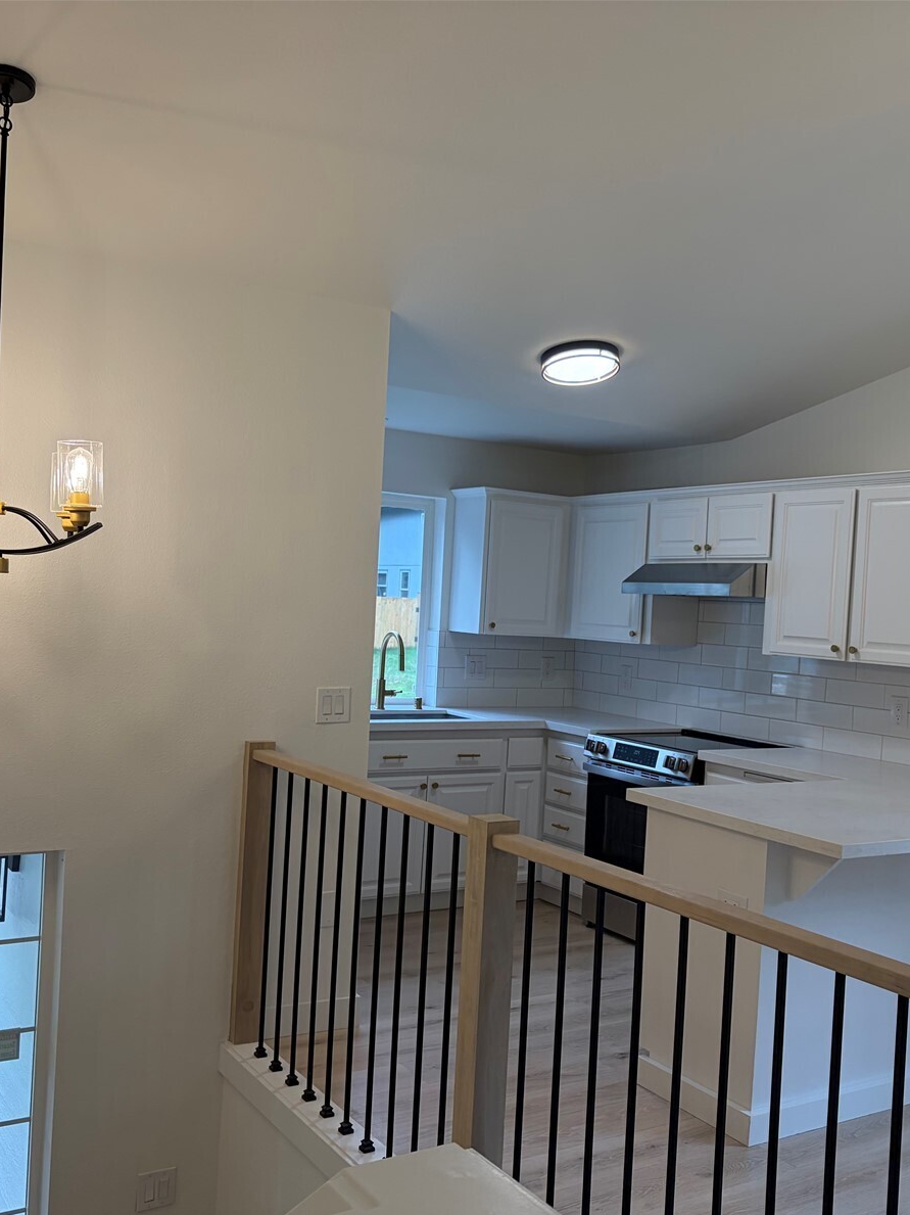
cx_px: 511
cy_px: 612
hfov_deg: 40.6
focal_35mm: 35
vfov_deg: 52.6
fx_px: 1227
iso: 125
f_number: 1.6
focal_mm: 5.96
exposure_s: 1/233
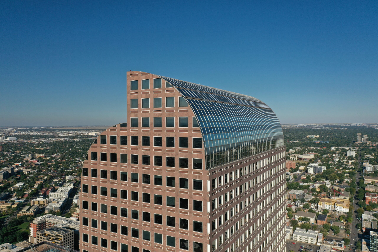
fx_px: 294
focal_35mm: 28
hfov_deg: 65.5
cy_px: 126
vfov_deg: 46.4
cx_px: 189
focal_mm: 10.26
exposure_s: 1/60
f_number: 3.5
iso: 100
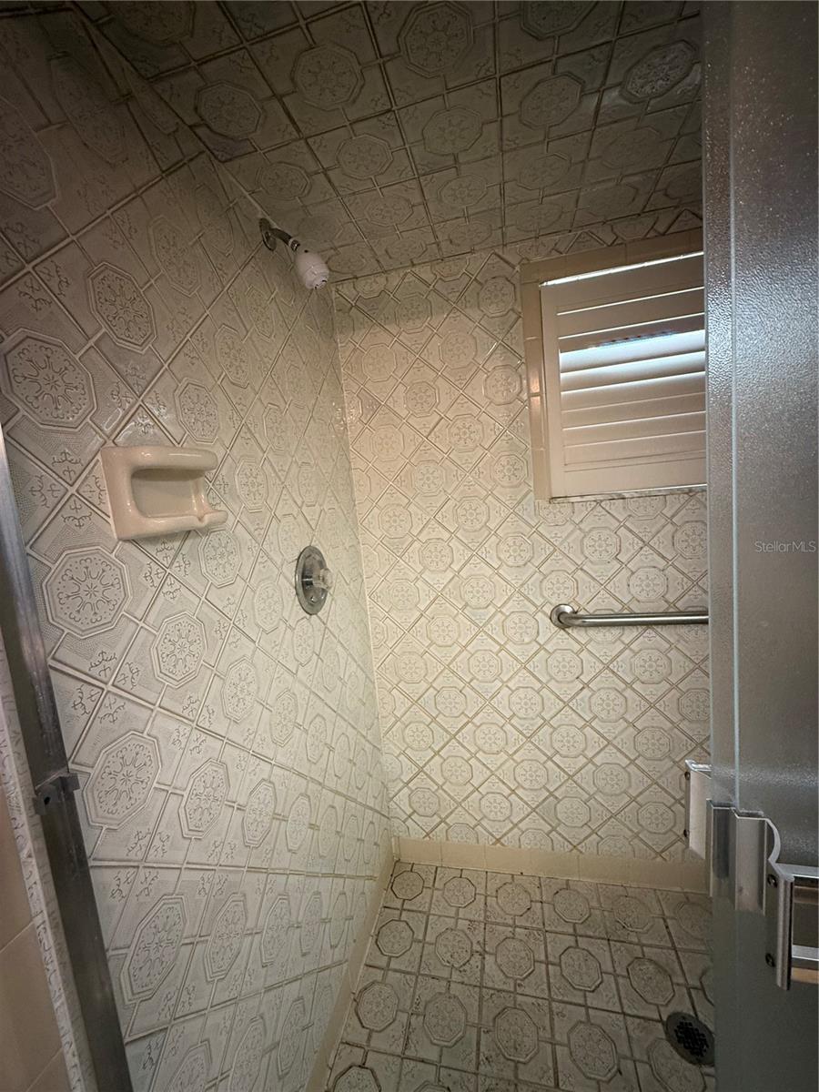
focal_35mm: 14
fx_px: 442
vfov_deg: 102.1
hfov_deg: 85.7
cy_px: 546
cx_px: 410
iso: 320
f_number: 2.2
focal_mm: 2.22
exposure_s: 1/60
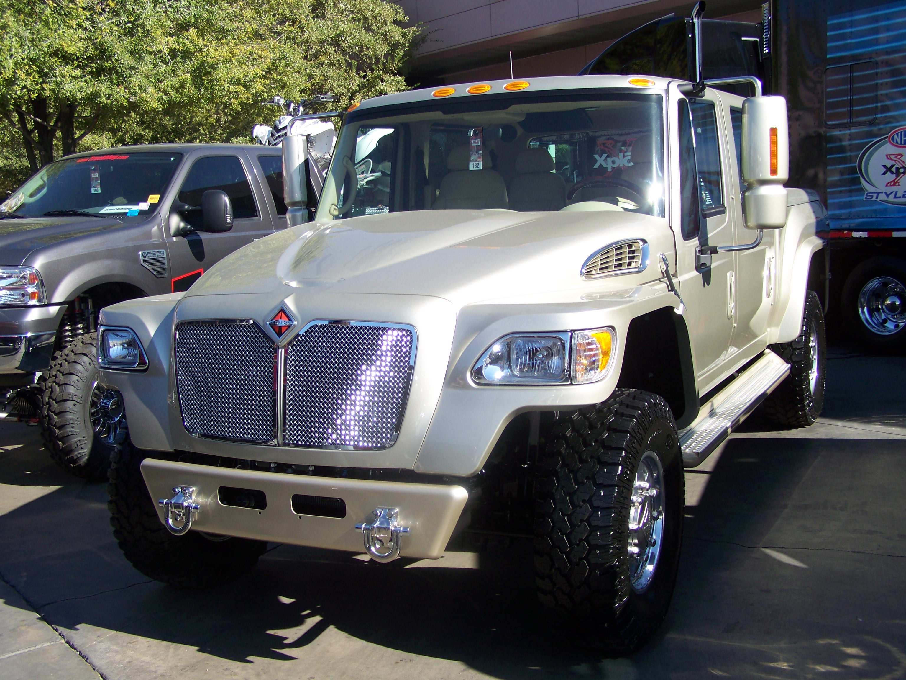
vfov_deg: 33.6
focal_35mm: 43
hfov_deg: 43.9
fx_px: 1125
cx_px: 453
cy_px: 340
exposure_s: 1/500
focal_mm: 7.2
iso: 64
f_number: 2.8
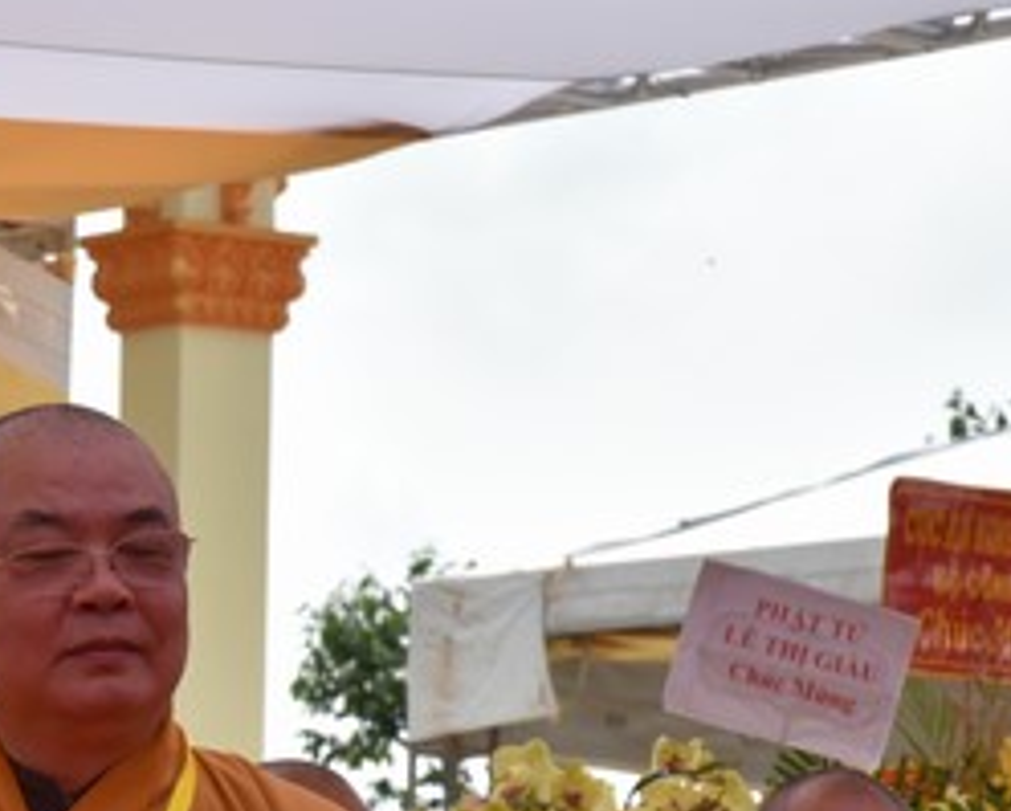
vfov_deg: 5.2
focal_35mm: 295
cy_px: 807
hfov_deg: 6.5
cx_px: 29
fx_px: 8837
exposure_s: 1/800
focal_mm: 120
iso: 1600
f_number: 14
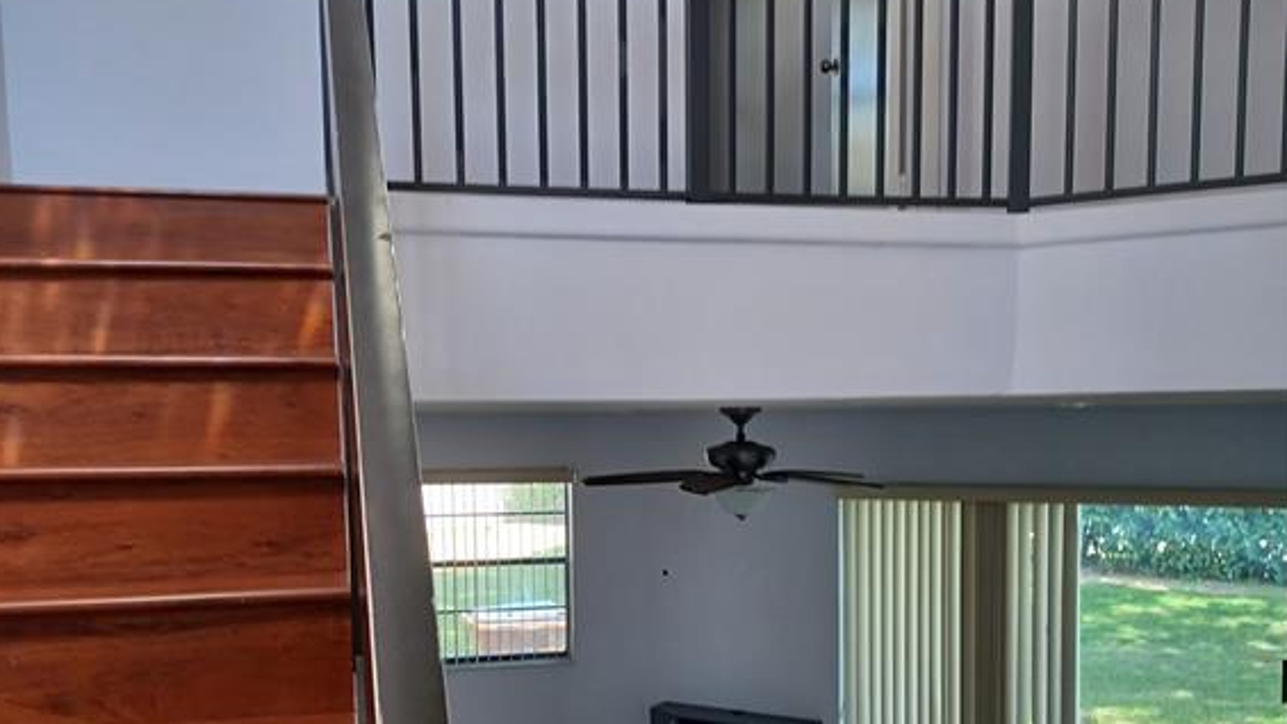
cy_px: 551
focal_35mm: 37
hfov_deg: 54.0
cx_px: 642
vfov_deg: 31.4
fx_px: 1263
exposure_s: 1/60
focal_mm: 4.6
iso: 200
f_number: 1.8
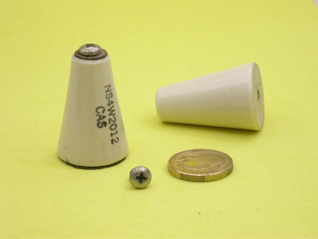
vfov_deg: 9.6
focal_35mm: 154
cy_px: 120
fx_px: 1415
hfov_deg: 12.8
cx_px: 159
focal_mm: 32
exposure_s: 1/63.6
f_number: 5.1
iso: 100
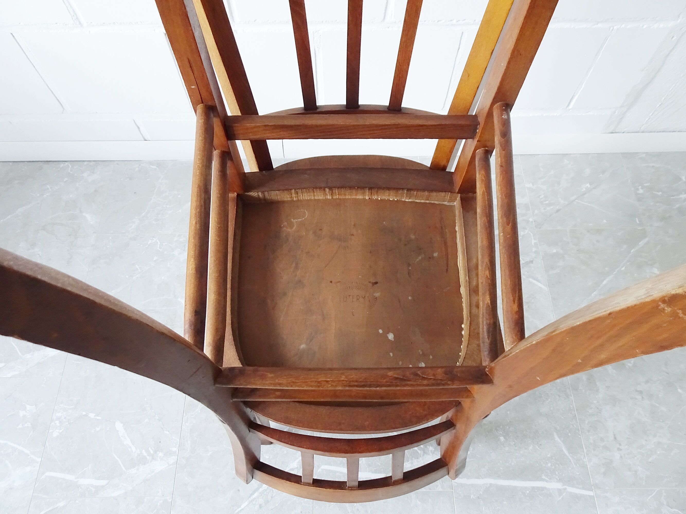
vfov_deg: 56.8
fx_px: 476
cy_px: 257
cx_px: 343
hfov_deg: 71.6
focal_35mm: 24
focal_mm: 4.1
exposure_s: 1/30
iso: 500
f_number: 3.5
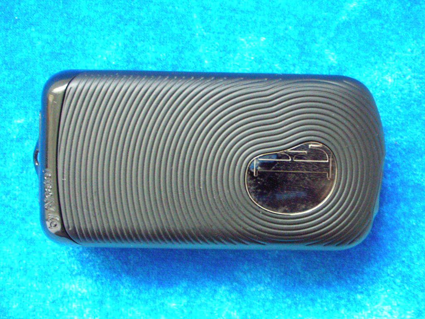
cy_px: 160
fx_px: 749
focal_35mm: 61
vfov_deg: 24.0
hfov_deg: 31.7
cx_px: 212
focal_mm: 10.1
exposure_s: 1/3.8
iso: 200
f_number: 4
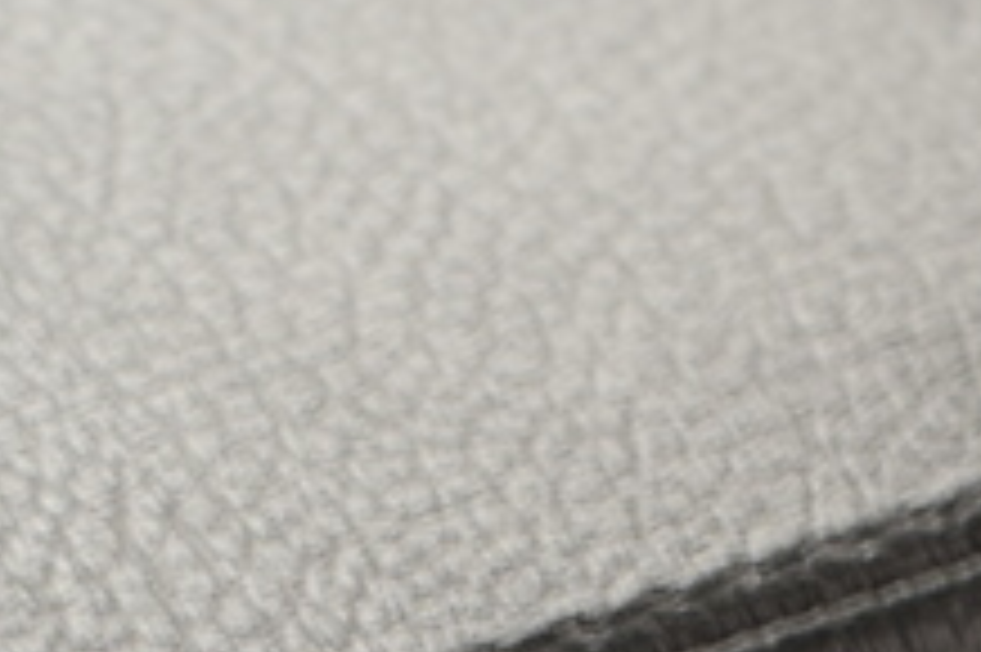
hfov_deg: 7.6
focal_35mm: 268
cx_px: 1382
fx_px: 7297
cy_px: 2140
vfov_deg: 4.8
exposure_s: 1/3
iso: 200
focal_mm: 24
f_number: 4
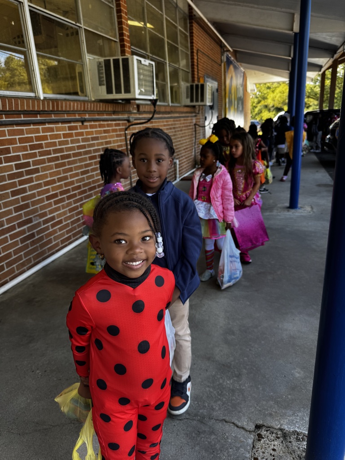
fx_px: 319
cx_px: 172
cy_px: 230
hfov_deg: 56.8
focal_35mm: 24
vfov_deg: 71.6
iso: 64
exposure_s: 1/121
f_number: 1.78
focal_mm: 6.76
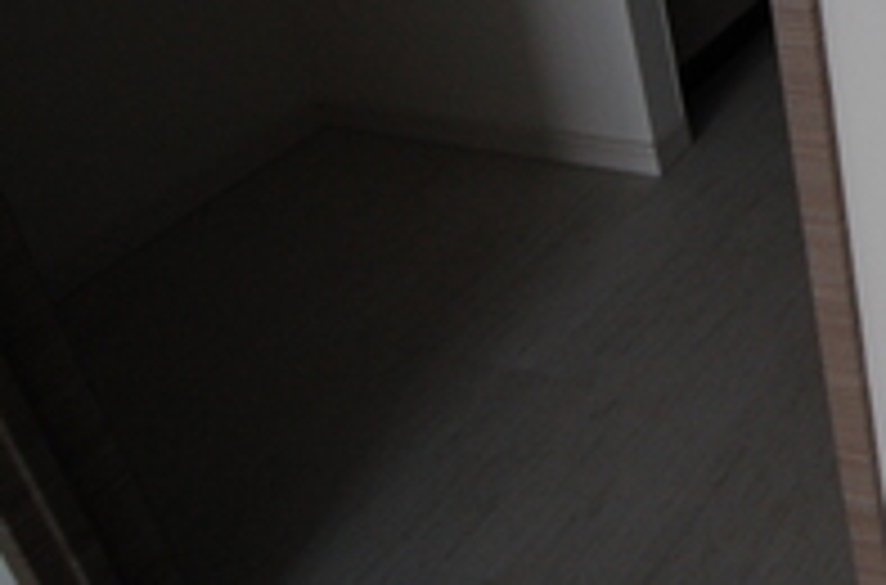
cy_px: -302
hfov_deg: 28.8
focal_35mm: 39
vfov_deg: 25.3
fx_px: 957
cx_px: 1349
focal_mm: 8
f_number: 4.5
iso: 400
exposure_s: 1/30
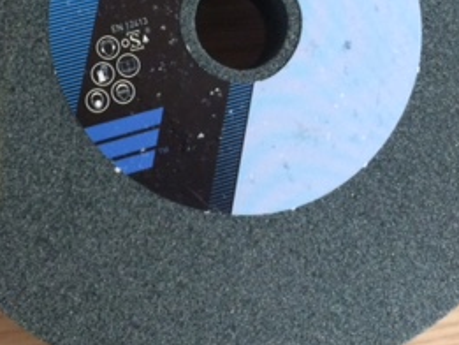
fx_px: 942
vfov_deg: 20.2
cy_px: 11
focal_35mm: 71
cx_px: 193
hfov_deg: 27.4
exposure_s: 1/33
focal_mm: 4.15
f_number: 2.2
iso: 320
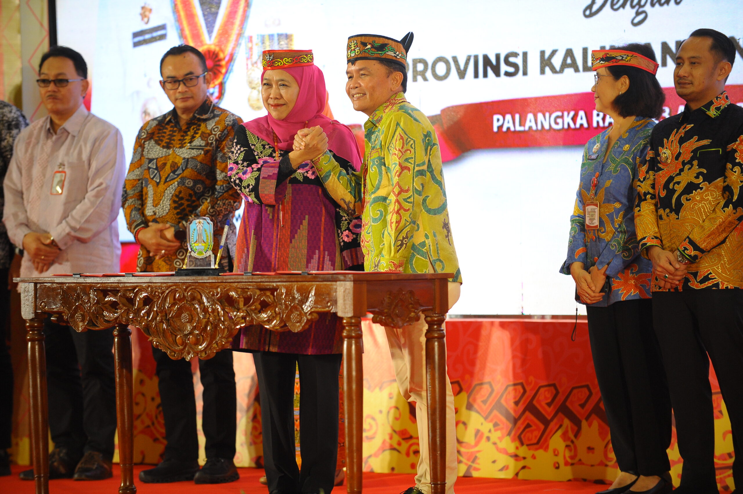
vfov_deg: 7.8
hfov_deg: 11.8
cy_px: 247
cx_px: 372
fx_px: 3609
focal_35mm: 175
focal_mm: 175
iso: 1600
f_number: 2.8
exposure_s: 1/250
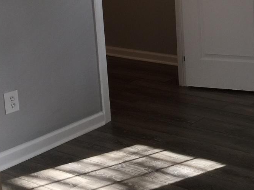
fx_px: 521
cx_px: 289
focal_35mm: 71
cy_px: 7
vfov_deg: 20.2
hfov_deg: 25.2
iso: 32
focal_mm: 4.15
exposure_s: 1/30
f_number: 2.2
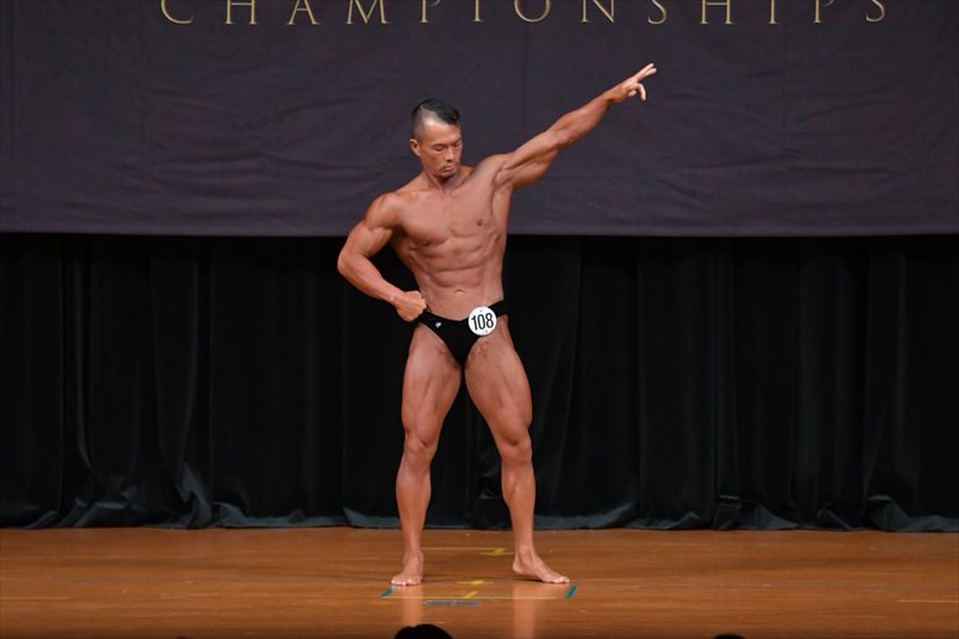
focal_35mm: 270
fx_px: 7189
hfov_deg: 7.6
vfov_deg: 5.1
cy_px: 320
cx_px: 480
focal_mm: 180
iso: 4000
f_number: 5.6
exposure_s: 1/400
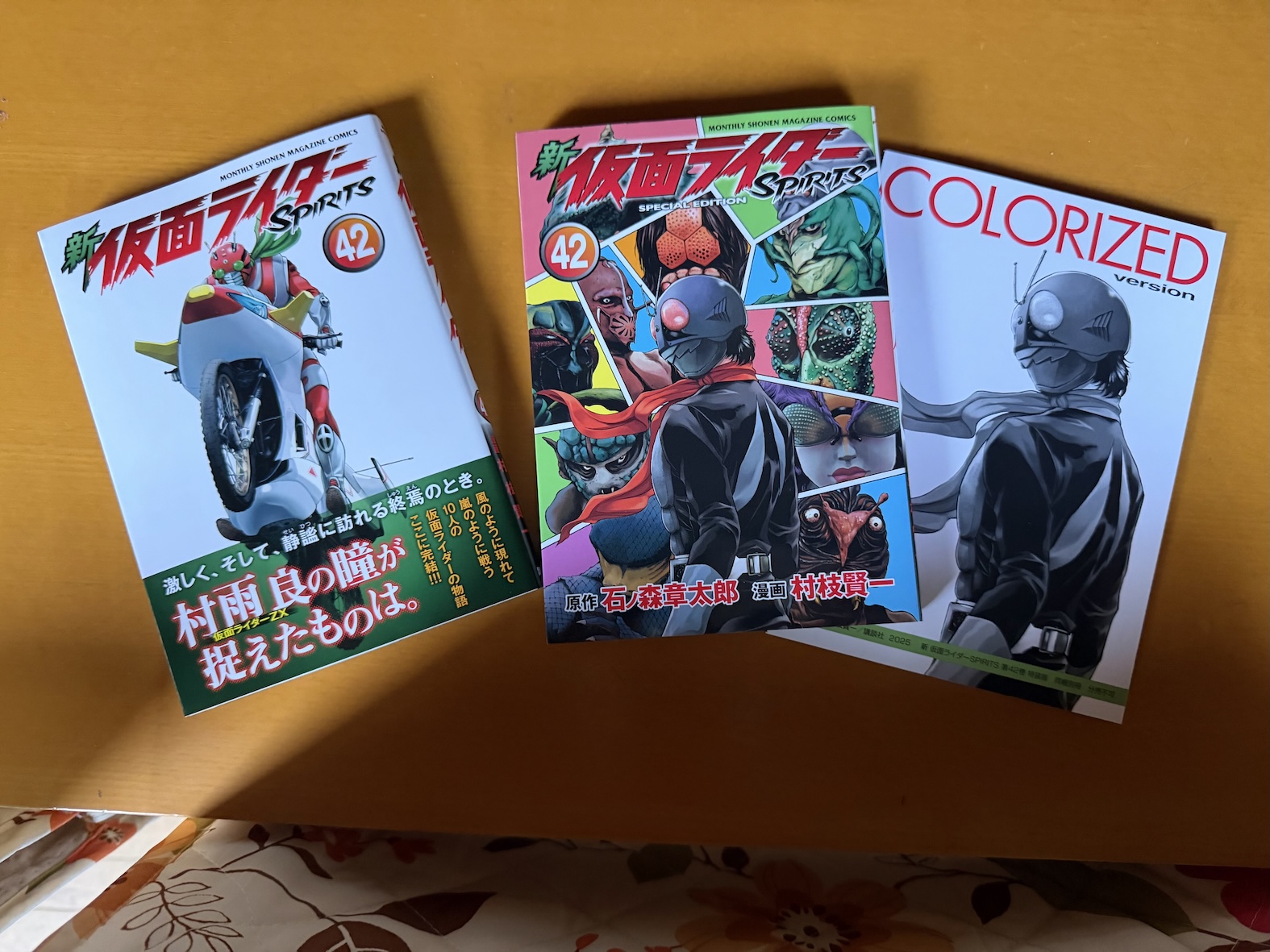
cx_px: 635
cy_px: 476
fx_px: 880
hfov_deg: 71.6
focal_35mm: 24
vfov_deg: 56.8
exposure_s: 1/60
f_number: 1.78
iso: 640
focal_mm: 6.76
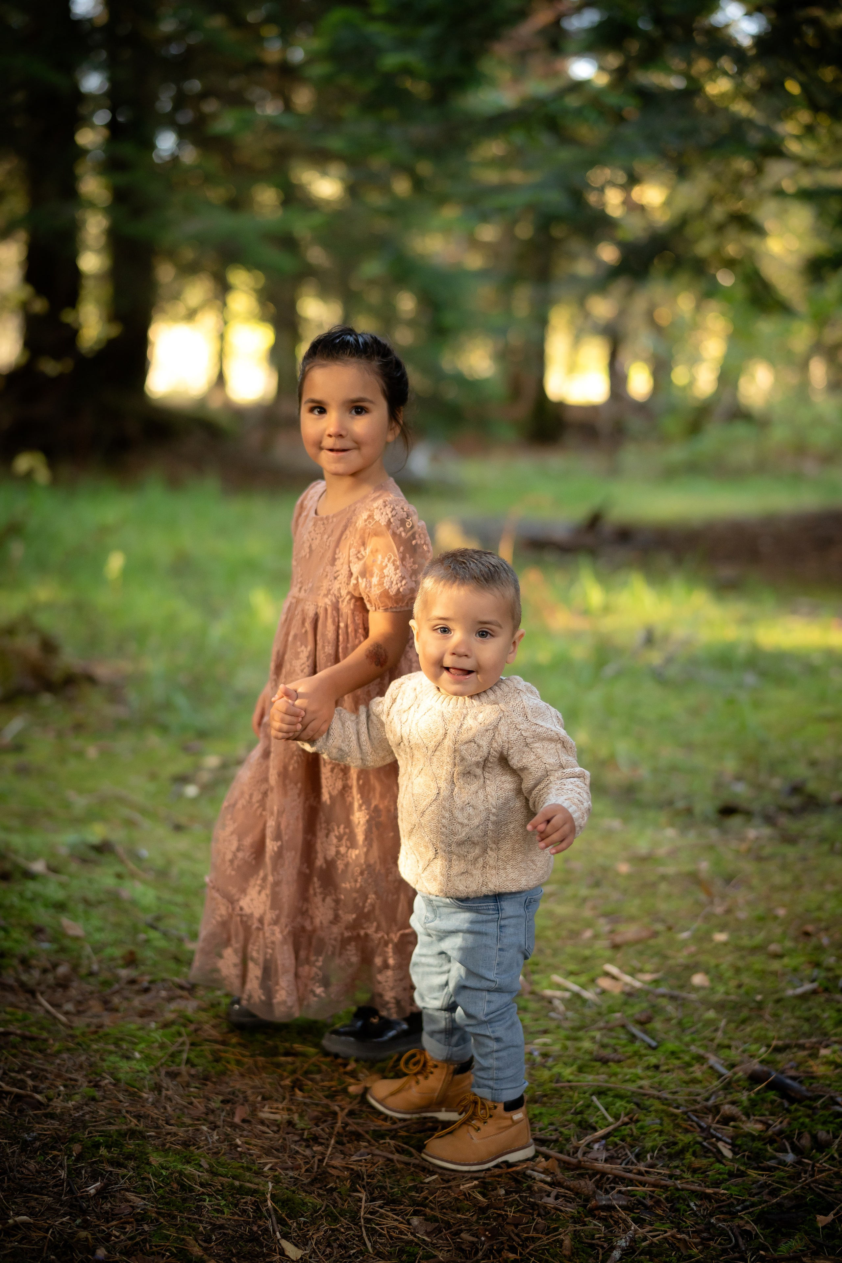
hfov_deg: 27.0
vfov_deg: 39.6
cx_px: 421
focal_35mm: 50
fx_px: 1754
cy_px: 632
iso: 1250
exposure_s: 1/500
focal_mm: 50
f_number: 1.6
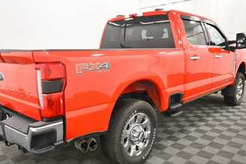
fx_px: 212
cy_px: 88
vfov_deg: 42.3
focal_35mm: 31
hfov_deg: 60.2
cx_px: 113
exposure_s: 1/125
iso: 1400
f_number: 5.3
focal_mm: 17
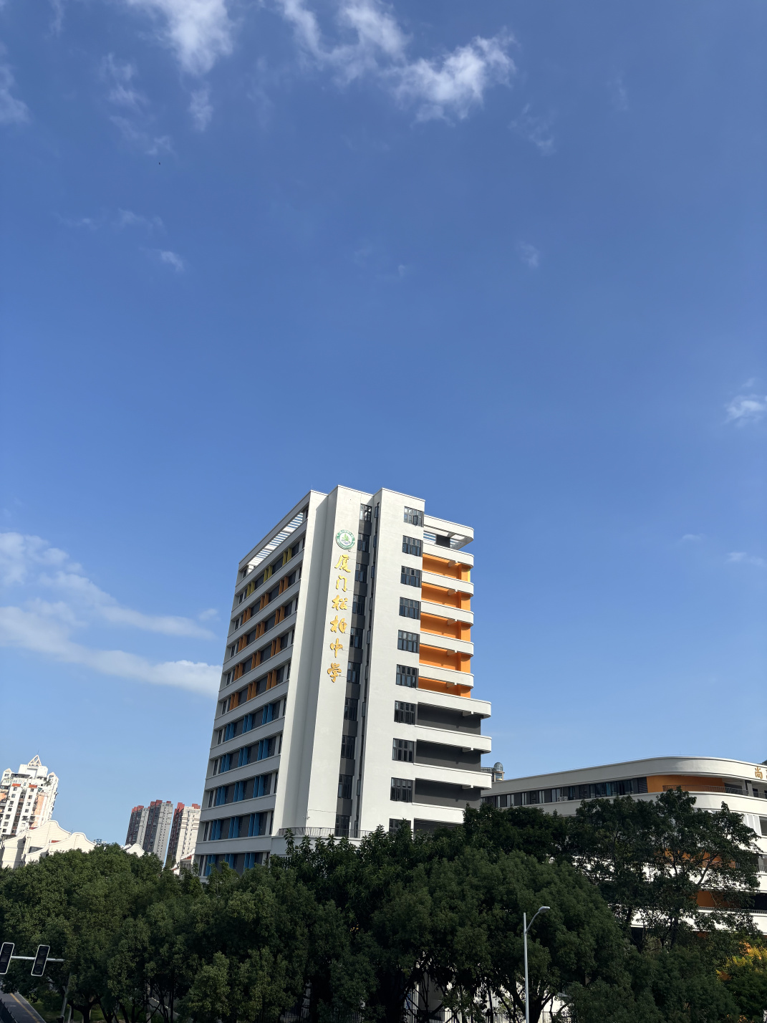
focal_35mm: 26
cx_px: 384
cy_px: 512
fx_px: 768
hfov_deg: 53.1
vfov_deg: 67.3
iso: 50
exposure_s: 1/3413
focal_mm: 5.96
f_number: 1.6
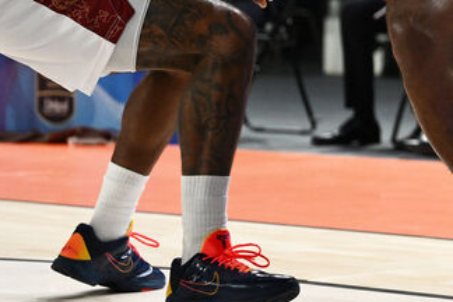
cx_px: 556
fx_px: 2667
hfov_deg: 9.6
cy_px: -83
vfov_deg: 6.4
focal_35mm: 212
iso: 3200
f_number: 2.8
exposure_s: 1/1600
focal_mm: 70
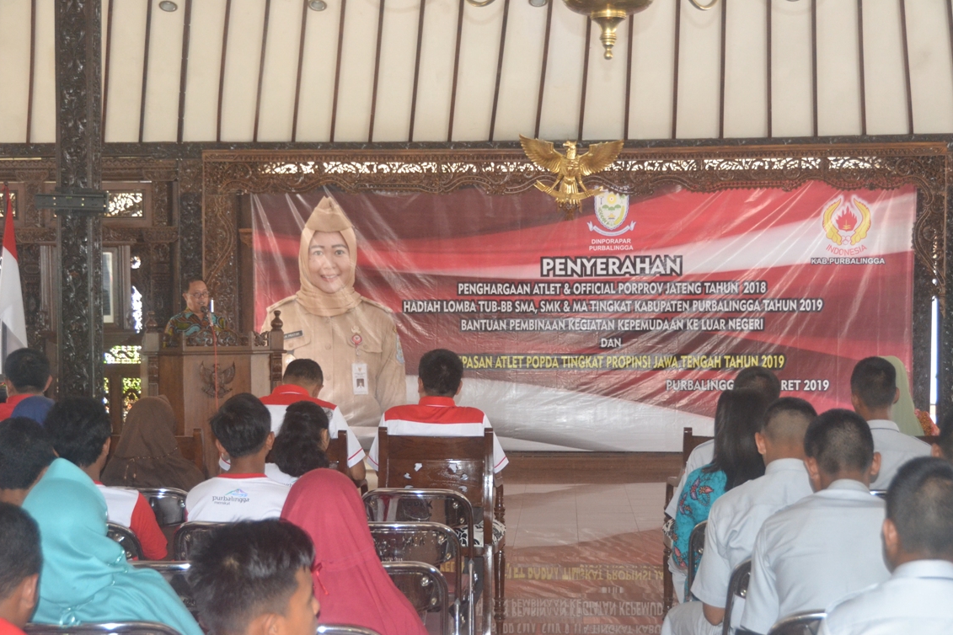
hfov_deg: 36.2
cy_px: 318
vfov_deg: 24.6
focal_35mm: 55
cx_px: 476
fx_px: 1456
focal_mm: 36
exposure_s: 1/60
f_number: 4.2
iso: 1800
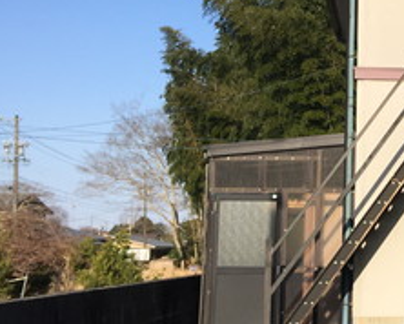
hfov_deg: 20.9
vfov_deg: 18.3
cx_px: 506
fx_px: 1005
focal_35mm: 84
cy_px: 148
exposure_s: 1/1374
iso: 25
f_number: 2.2
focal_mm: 4.15
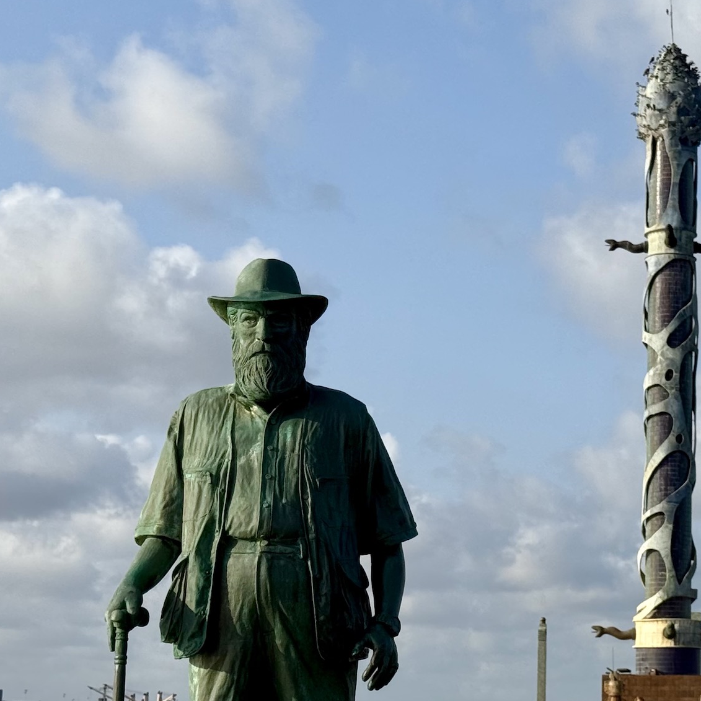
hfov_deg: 19.0
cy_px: 475
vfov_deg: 19.2
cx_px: 597
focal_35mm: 90
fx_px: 2062
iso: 64
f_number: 1.78
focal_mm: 6.76
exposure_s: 1/4878
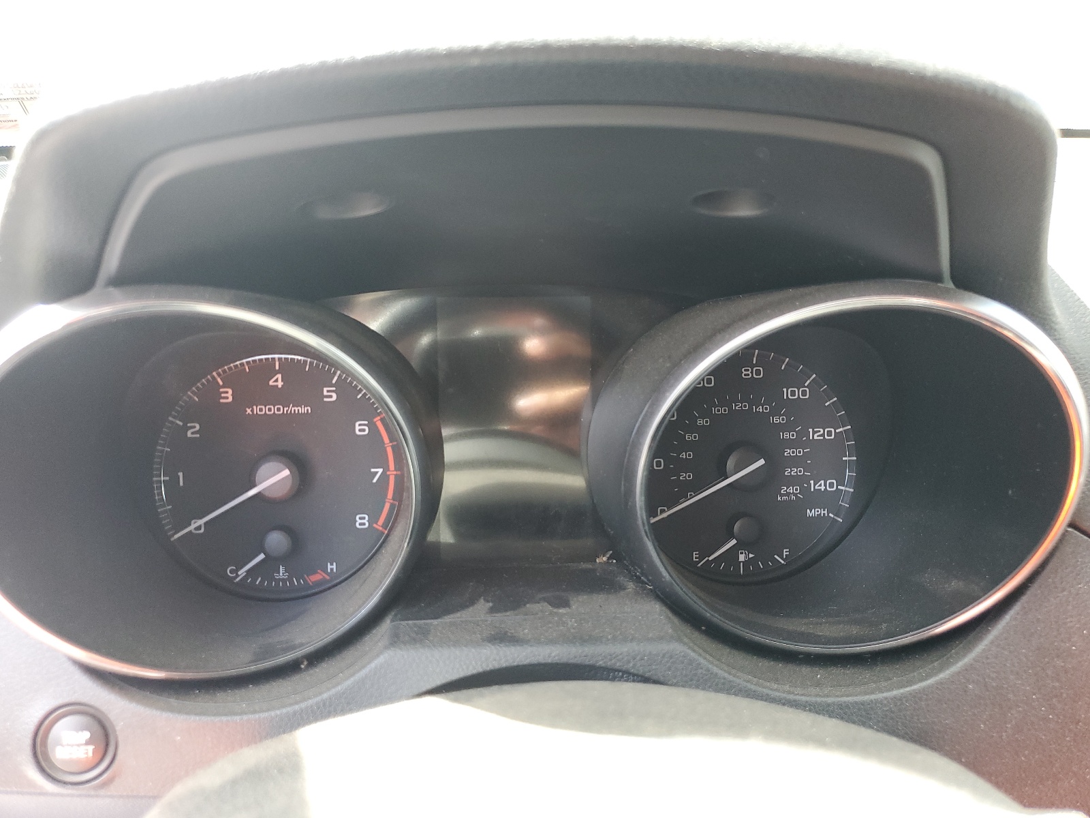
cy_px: 409
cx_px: 545
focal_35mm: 26
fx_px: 819
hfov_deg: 67.3
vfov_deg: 53.1
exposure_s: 1/120
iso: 95
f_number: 1.5
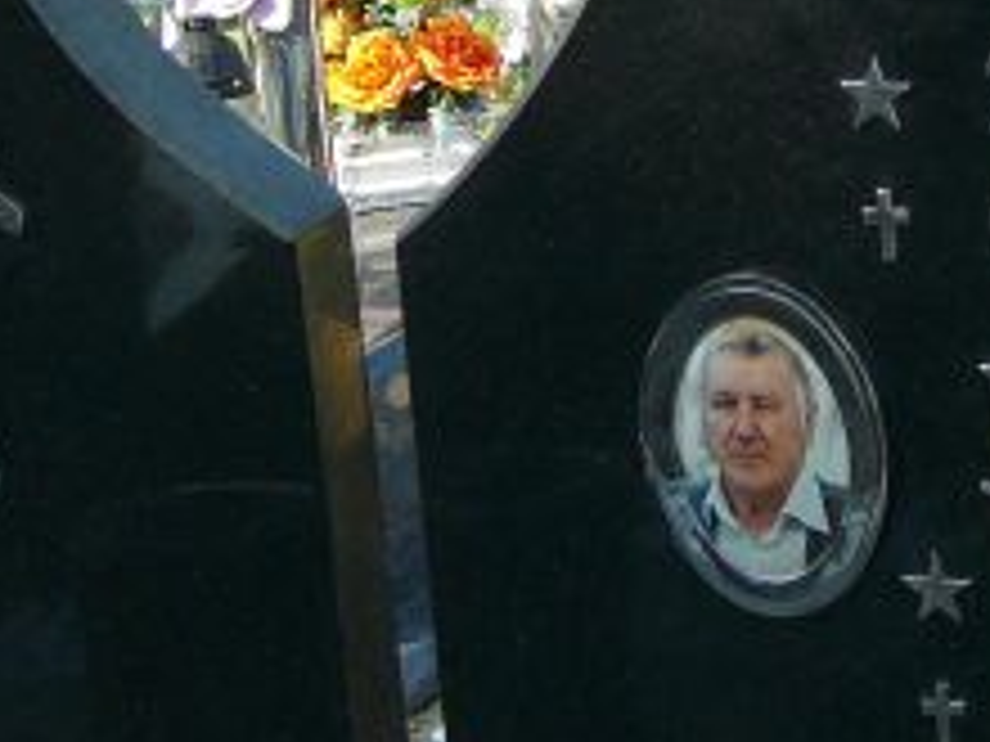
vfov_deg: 10.7
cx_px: 914
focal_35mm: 137
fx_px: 3918
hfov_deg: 14.2
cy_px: -4
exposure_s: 1/200
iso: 80
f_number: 3.3
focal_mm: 7
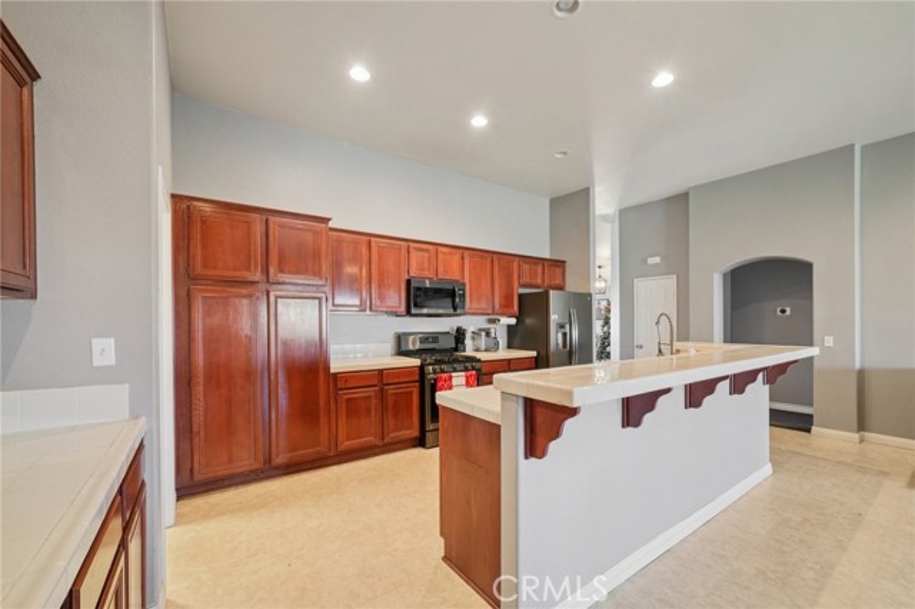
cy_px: 304
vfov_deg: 81.1
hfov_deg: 104.3
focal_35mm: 14
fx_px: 356
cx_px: 458
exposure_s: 1/4
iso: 400
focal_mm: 14
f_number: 8
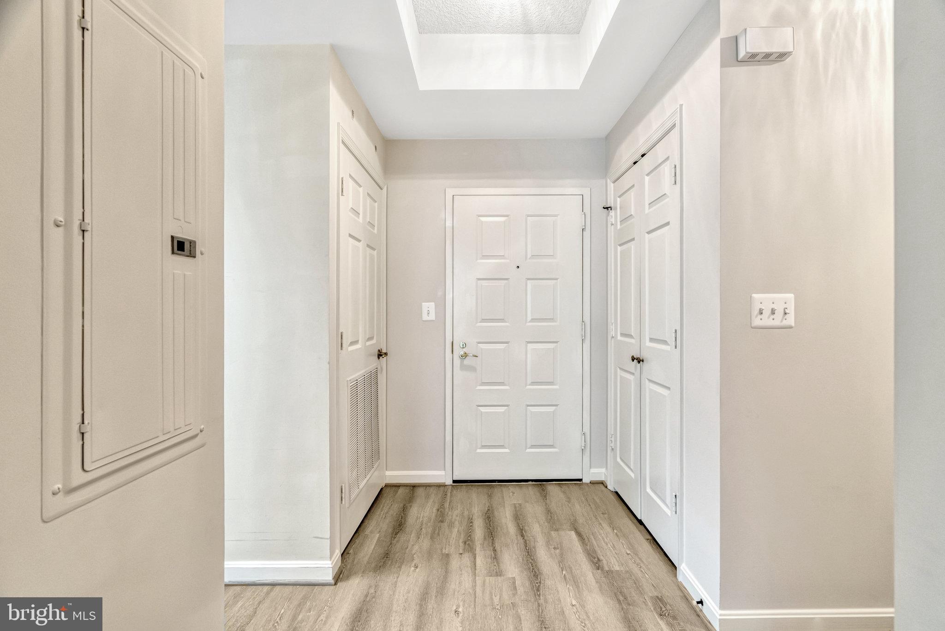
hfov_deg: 96.7
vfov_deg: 73.8
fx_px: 420
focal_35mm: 16
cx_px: 472
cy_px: 316
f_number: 7.1
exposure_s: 1/15
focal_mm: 16
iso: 1250
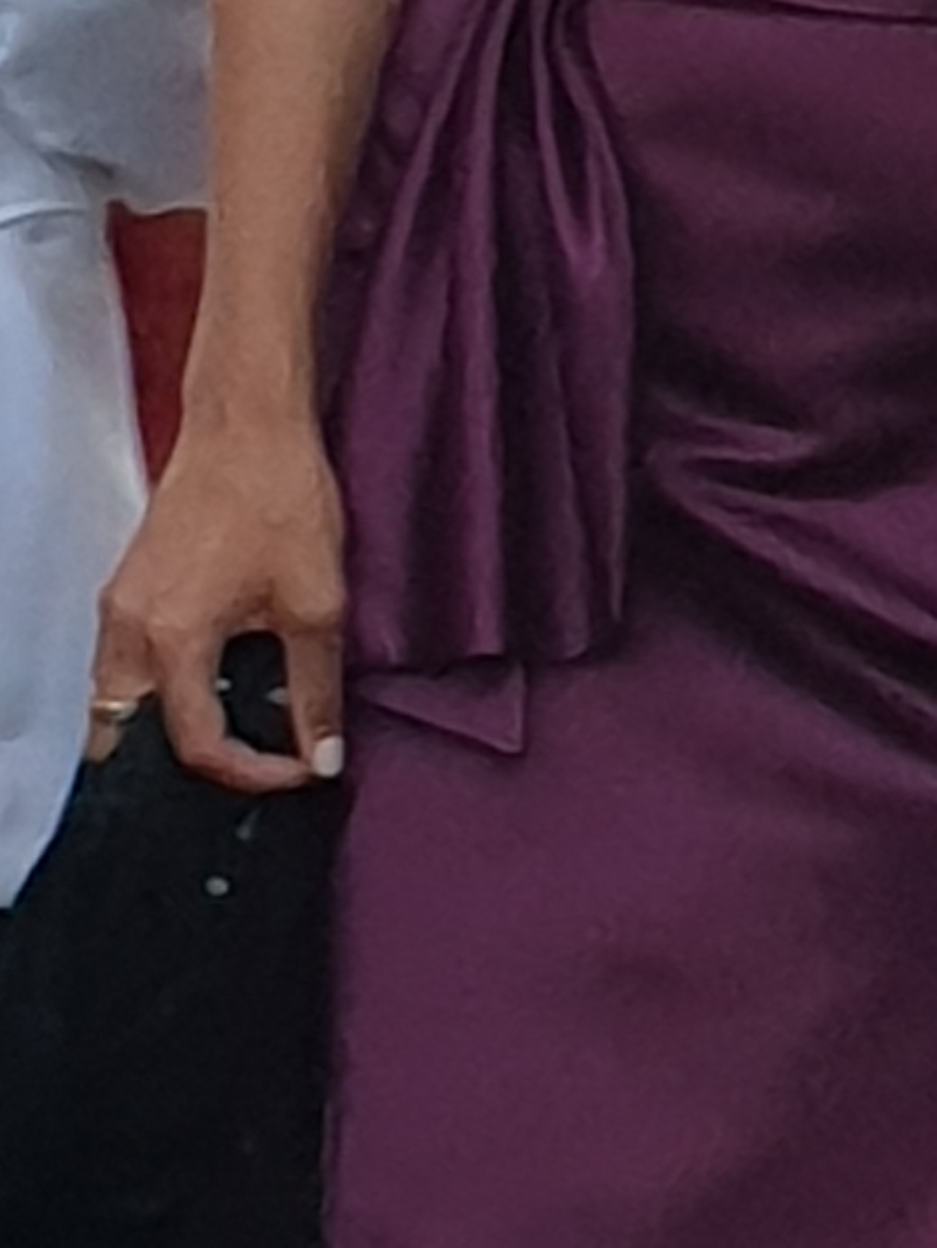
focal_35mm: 147
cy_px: -222
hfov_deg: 9.4
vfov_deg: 13.1
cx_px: 1865
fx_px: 5304
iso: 80
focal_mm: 4.3
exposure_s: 1/100
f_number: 2.4
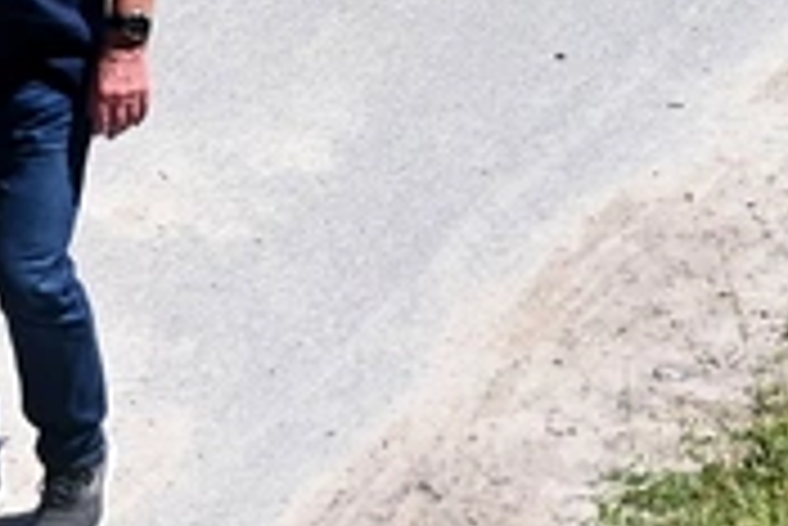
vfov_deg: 4.3
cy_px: -949
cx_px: 531
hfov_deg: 6.7
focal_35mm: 308
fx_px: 6747
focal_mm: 30
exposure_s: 1/1600
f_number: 6.3
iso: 400
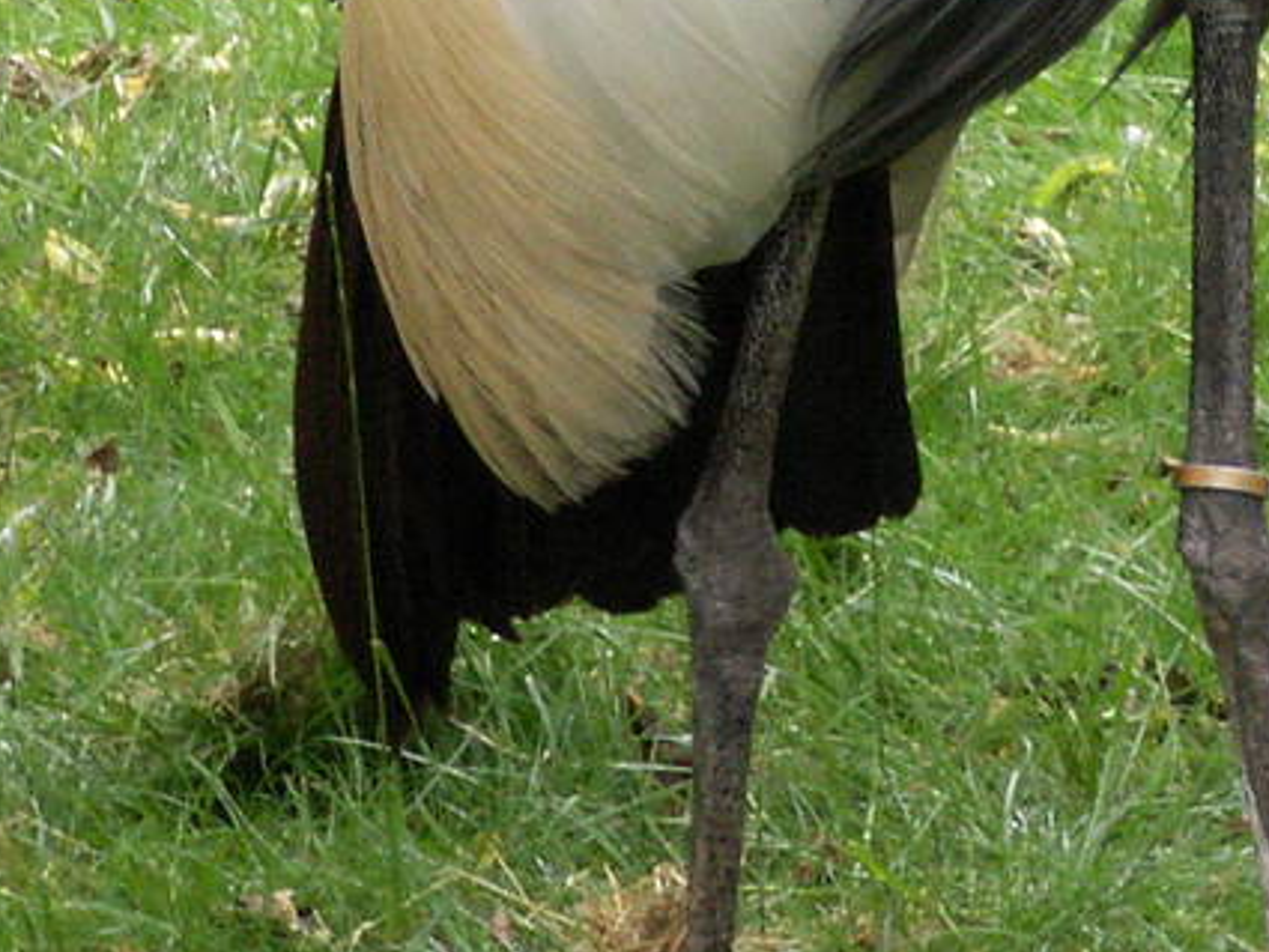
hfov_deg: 4.6
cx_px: 1051
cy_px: -379
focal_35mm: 429
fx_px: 15731
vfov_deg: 3.5
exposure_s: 1/25
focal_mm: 18.69
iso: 160
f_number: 5.6
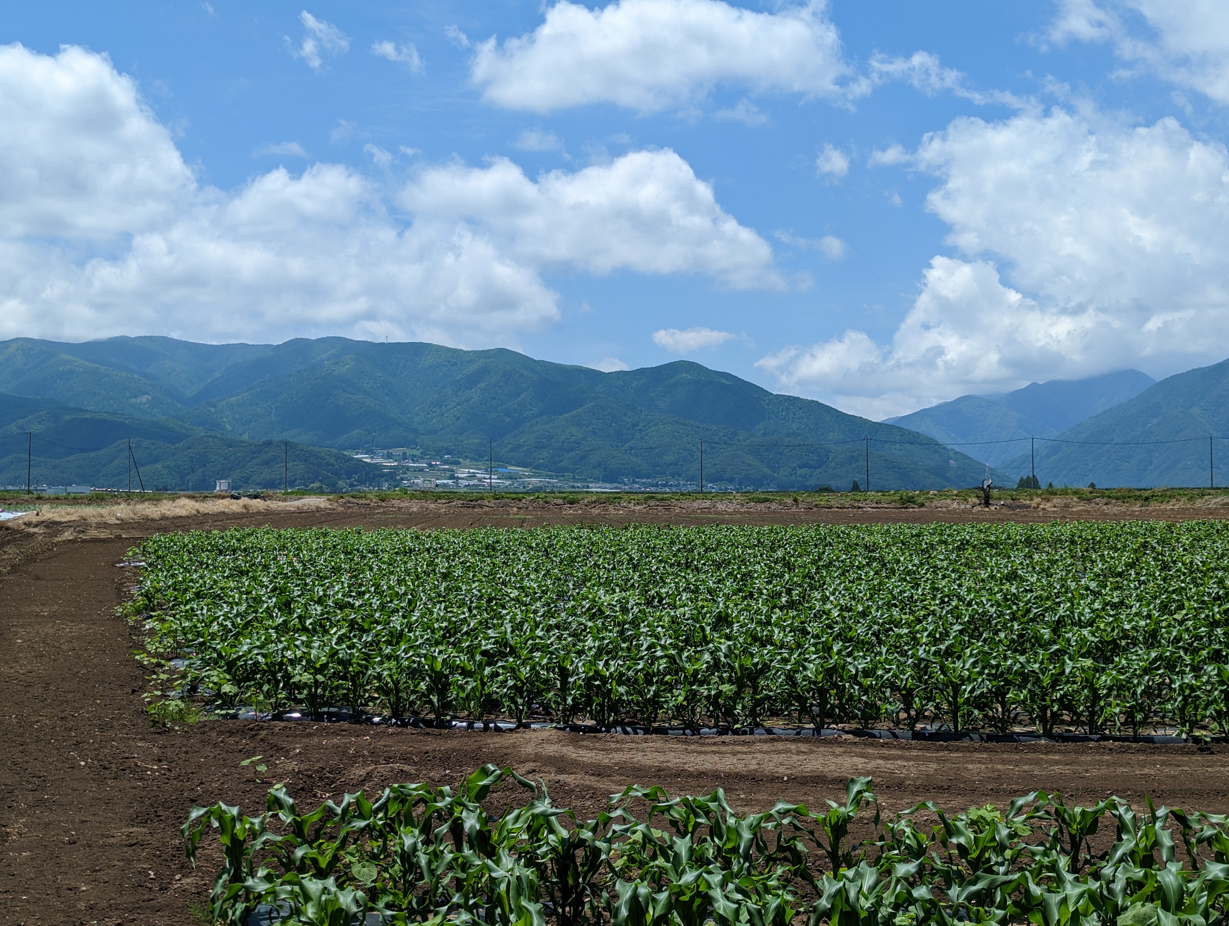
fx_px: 1707
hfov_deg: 39.6
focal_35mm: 48
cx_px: 614
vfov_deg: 30.3
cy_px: 463
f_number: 1.85
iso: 45
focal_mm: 6.81
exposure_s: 1/3165
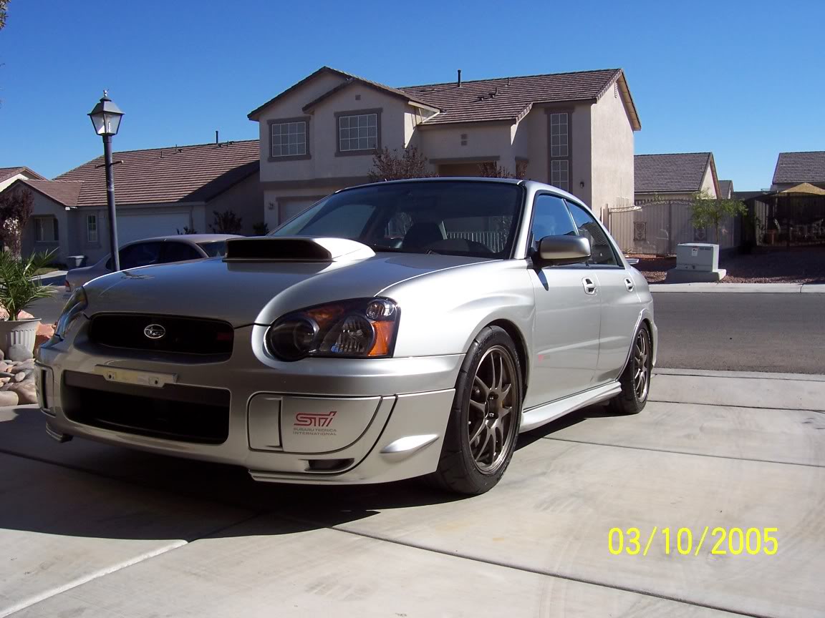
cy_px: 309
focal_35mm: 34
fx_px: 810
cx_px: 412
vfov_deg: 41.8
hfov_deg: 54.0
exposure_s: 1/750
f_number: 5.6
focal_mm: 5.6
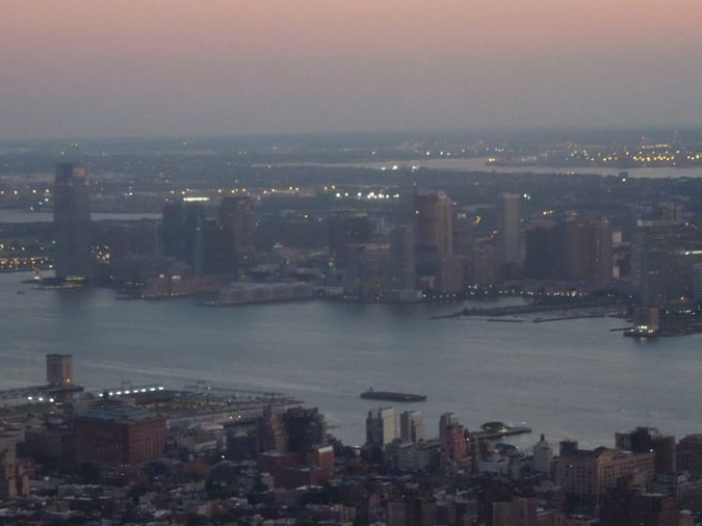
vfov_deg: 11.0
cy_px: 310
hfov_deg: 14.6
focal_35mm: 135
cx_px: 254
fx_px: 2737
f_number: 4.6
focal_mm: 16
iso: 800
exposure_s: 1/50
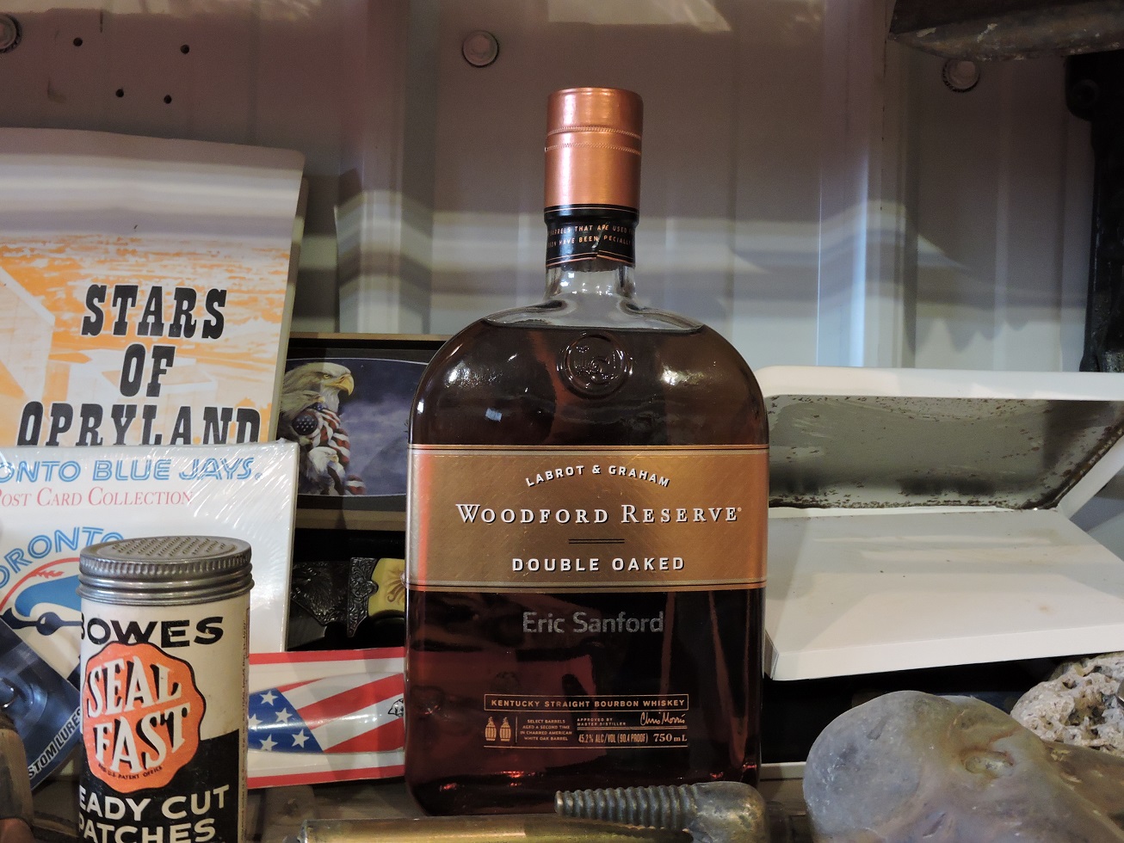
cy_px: 422
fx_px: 1137
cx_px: 562
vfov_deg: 40.7
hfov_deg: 52.6
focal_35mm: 35
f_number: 3.8
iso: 640
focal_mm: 6.3
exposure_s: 1/8
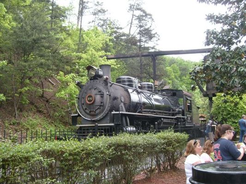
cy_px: 92
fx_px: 249
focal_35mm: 35
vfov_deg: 40.7
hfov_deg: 52.6
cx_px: 123
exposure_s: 1/250
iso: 80
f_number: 2.8
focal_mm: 5.8
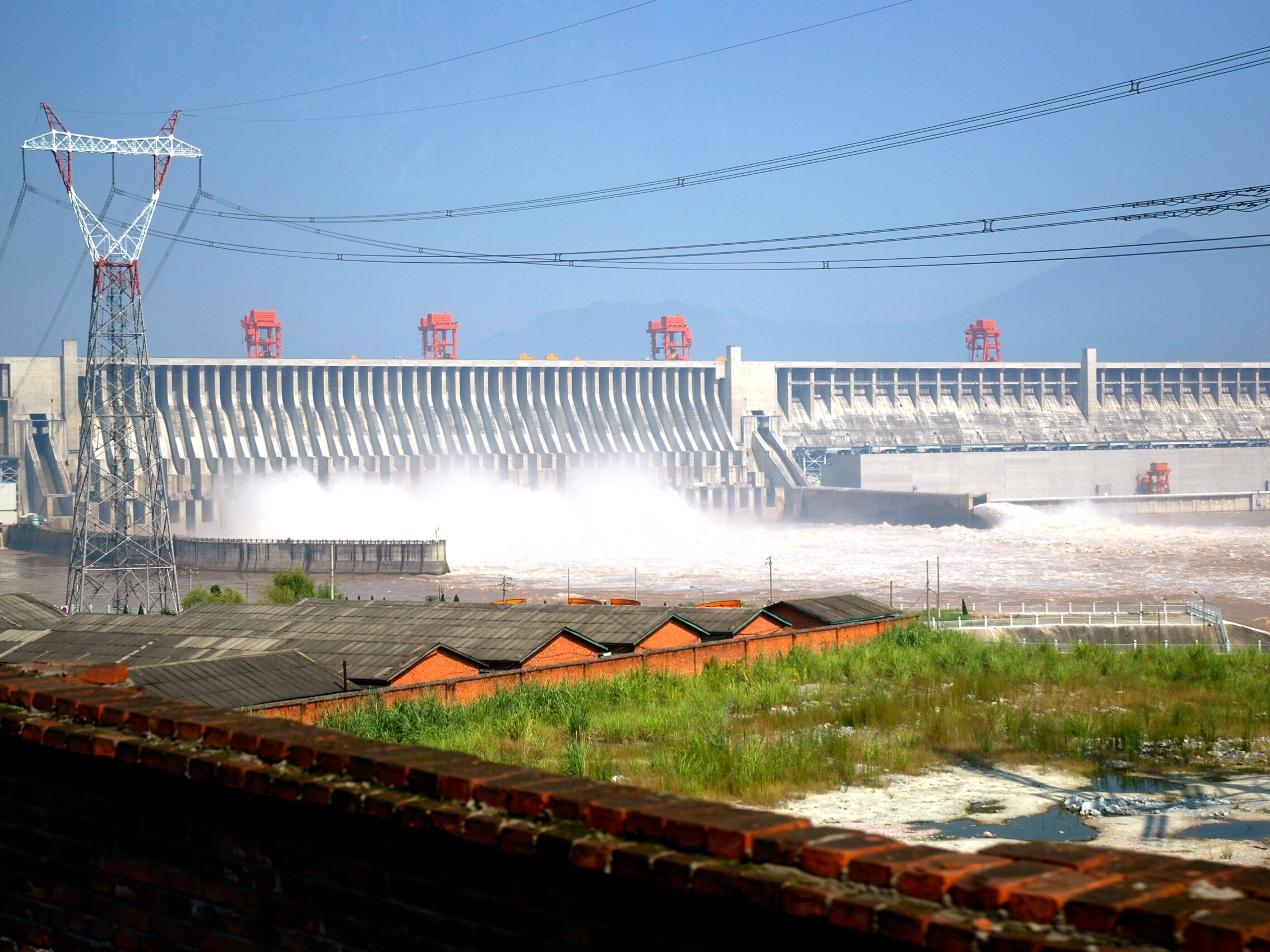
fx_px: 2274
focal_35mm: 62
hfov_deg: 31.2
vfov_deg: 23.6
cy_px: 478
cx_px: 649
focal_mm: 38
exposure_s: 1/1000
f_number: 4.2
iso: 125
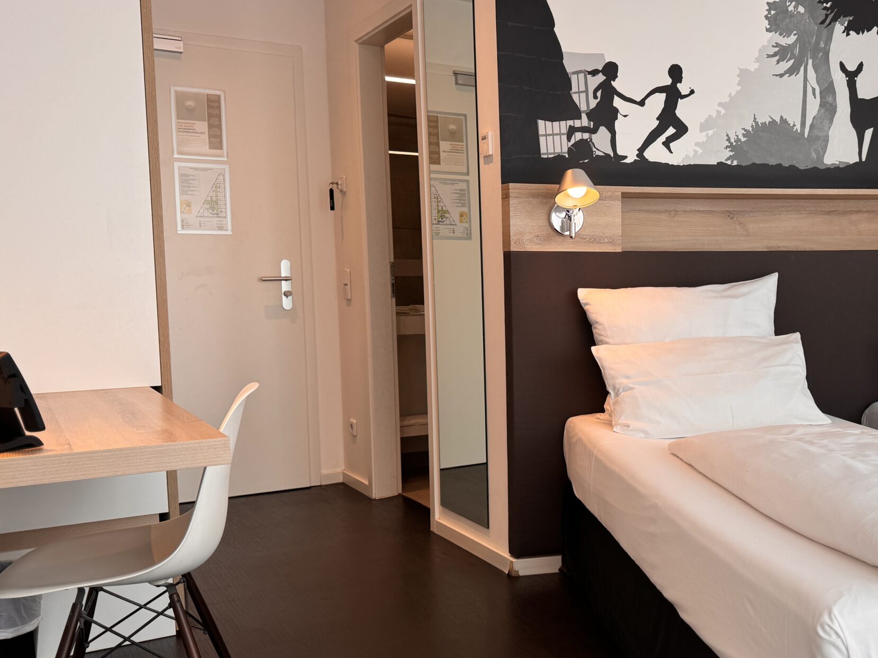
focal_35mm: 37
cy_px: 375
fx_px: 938
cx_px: 626
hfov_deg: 48.7
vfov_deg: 38.6
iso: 64
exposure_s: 1/121
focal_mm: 6.76
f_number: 1.78
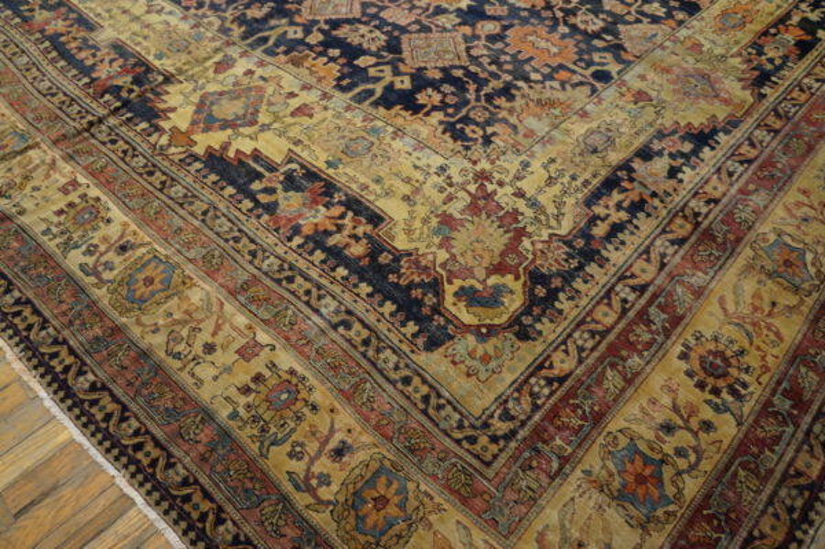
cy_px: 274
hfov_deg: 67.4
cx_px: 412
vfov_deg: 47.9
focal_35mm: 27
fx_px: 618
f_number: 4
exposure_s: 1/60
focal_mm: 18
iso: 1250
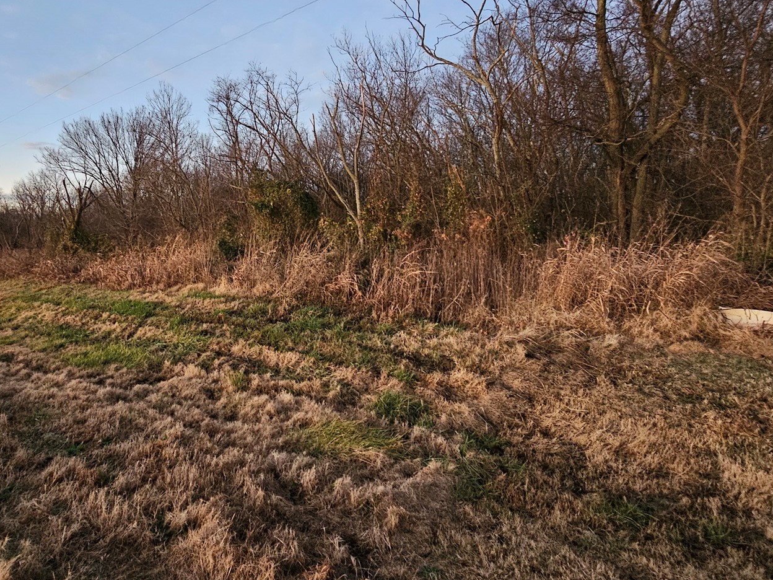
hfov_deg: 80.0
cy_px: 226
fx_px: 447
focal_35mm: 20
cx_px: 282
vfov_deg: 65.2
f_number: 2.2
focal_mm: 2.2
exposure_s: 1/24
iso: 640
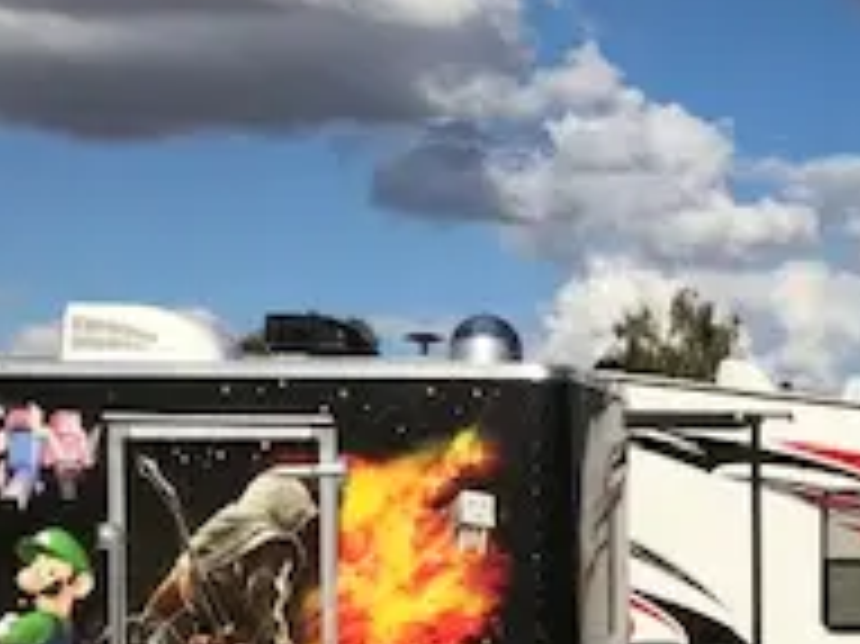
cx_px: 1094
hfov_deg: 19.4
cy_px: 621
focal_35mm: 94
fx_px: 2334
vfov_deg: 15.5
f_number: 1.8
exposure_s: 1/5319
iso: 20
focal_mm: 3.99
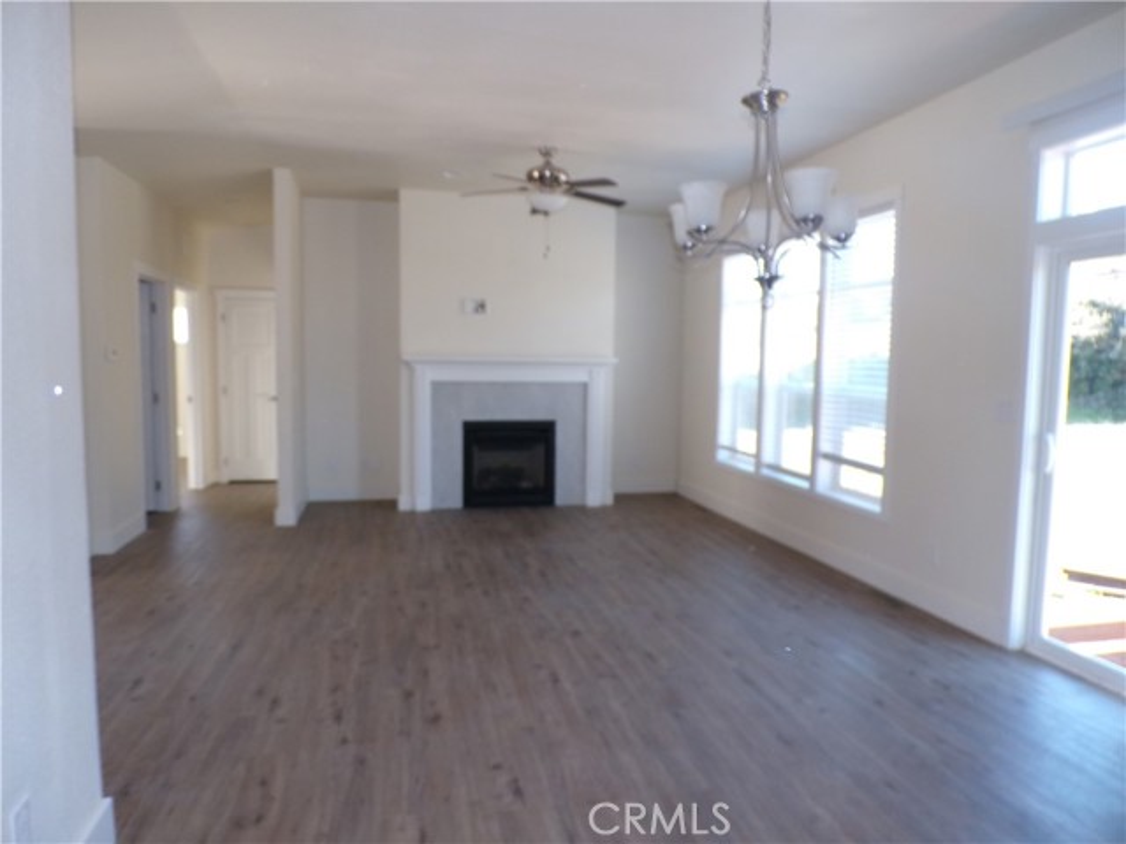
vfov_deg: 56.8
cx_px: 563
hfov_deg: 71.6
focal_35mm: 24
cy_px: 422
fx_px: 781
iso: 200
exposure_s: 1/70
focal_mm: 4.3
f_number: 3
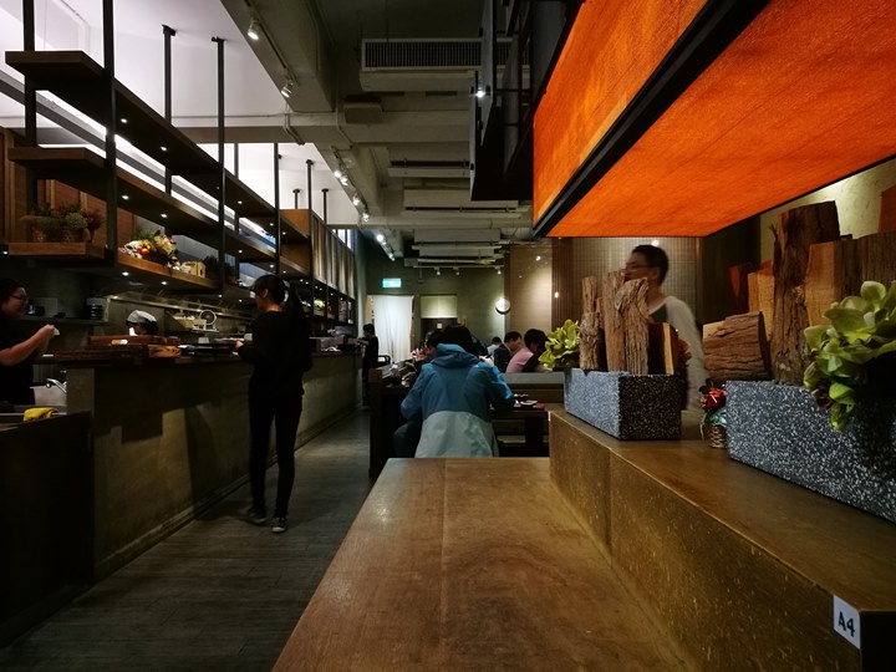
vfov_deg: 51.4
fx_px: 699
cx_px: 448
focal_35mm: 27
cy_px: 336
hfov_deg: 65.3
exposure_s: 1/24
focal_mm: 4.5
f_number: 2.2
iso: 400
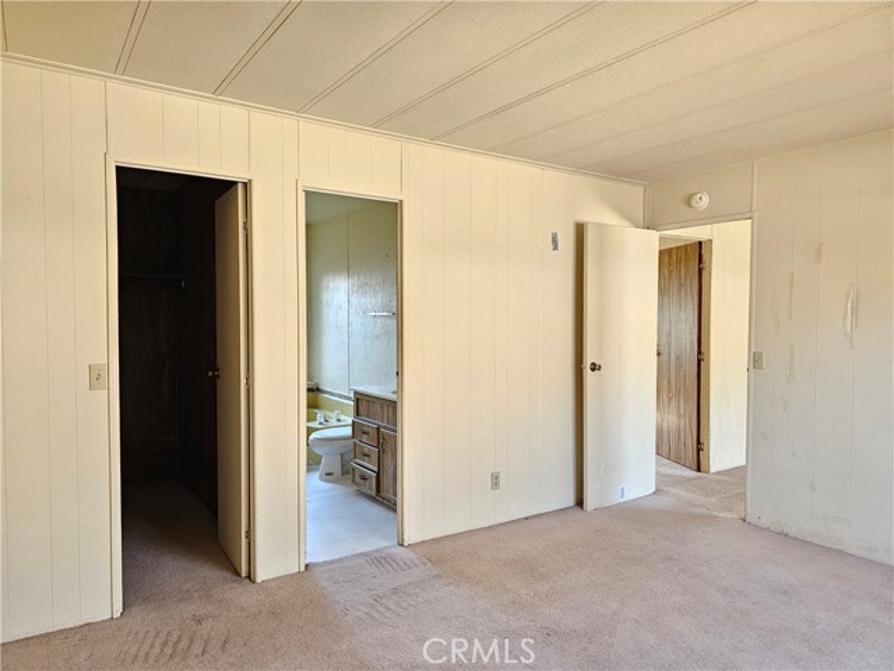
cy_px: 336
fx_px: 594
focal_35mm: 23
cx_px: 447
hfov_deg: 73.9
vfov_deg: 58.9
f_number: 1.7
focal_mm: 6.3
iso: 500
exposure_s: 1/170
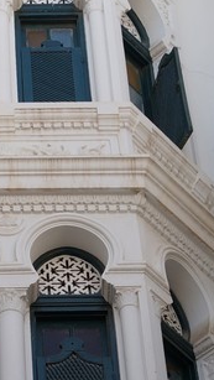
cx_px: 1
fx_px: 1552
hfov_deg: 7.9
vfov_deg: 13.7
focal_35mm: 154
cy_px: 413
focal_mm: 25
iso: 100
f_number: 5
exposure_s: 1/250
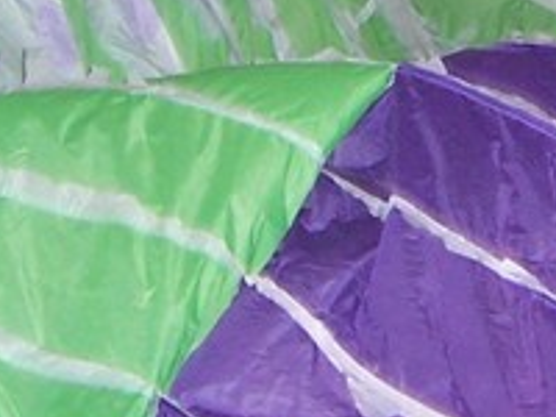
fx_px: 2714
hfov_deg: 11.7
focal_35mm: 169
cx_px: 423
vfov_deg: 8.5
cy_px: -250
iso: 140
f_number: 2.8
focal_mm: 5.5
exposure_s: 1/60
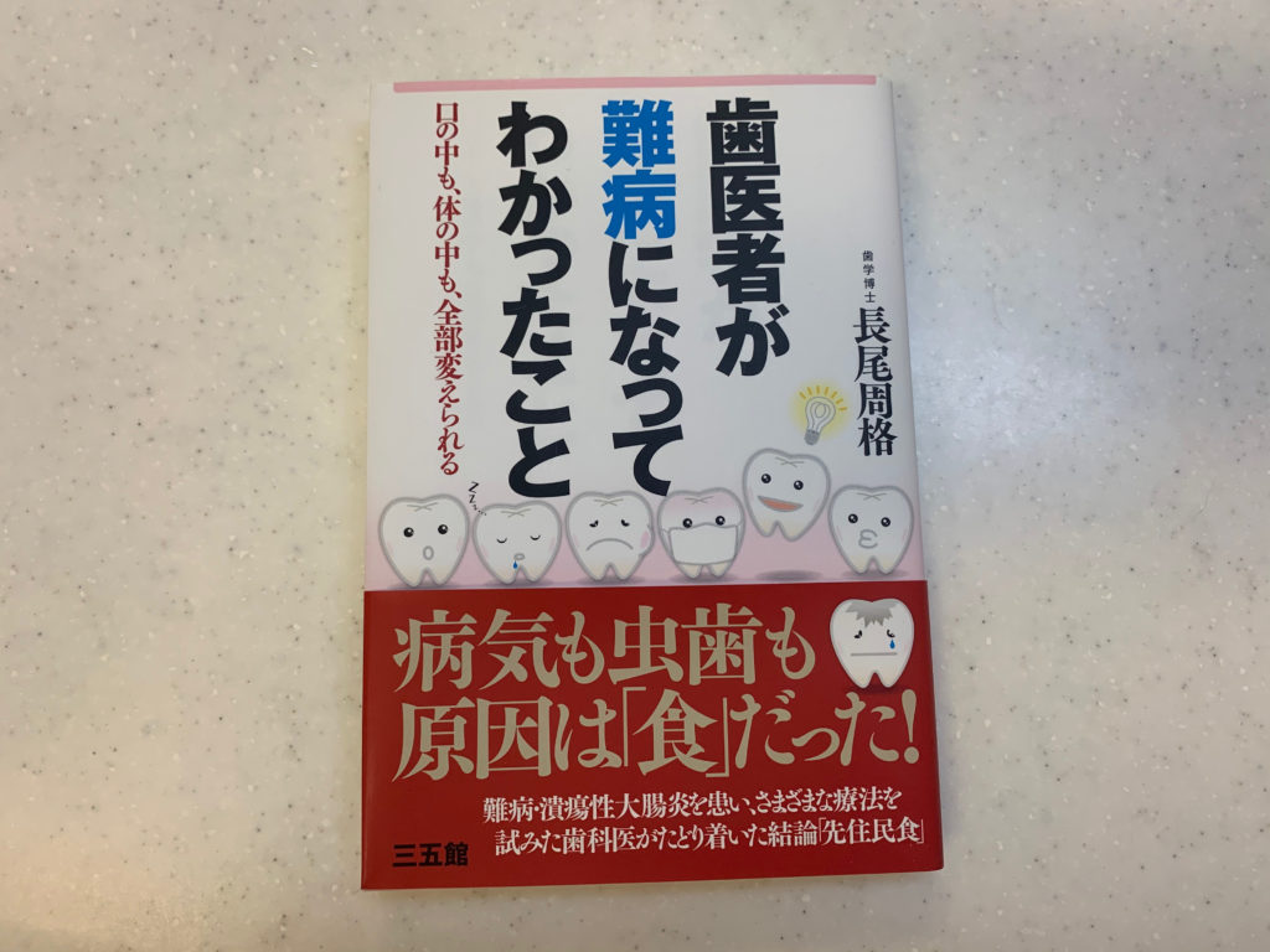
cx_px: 635
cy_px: 476
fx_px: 954
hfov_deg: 67.3
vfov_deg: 53.1
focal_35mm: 26
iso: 64
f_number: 1.8
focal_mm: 4.25
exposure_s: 1/60
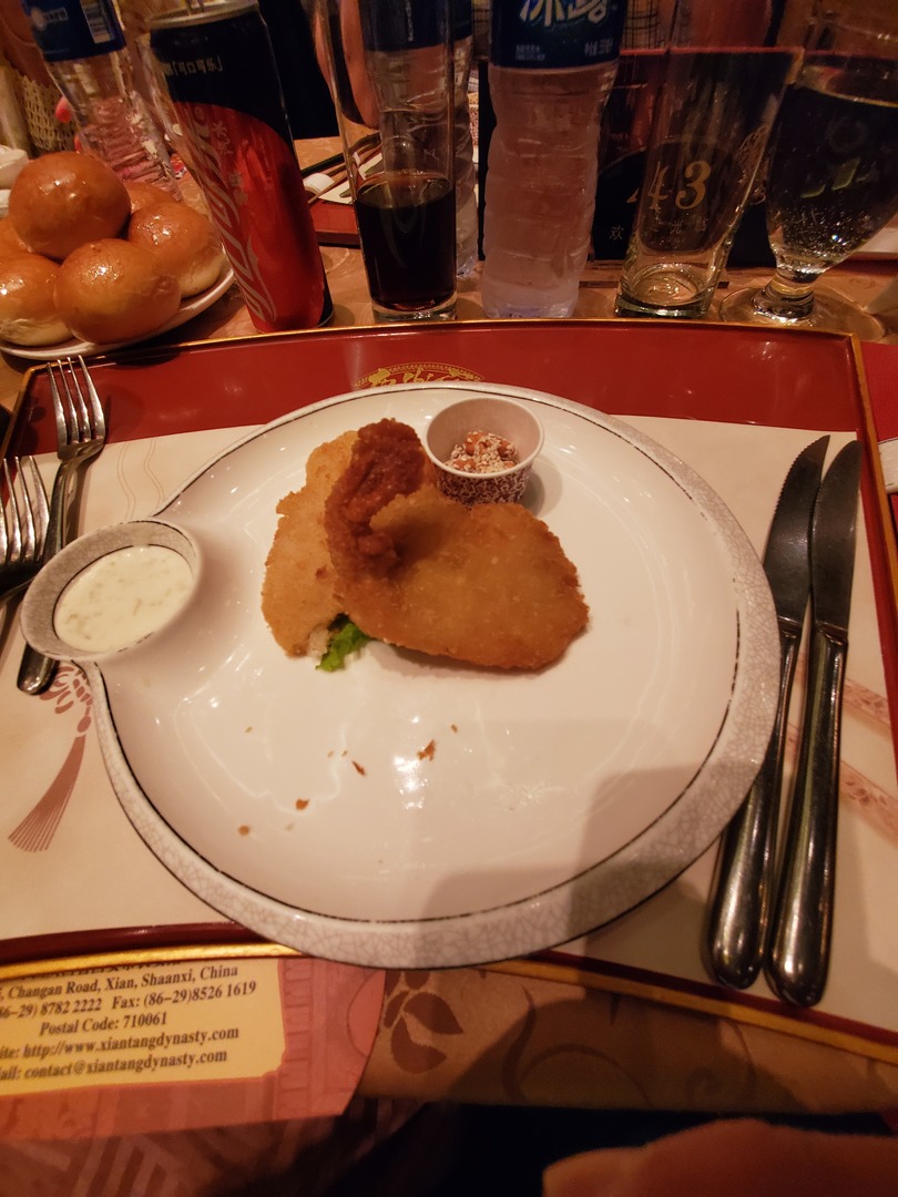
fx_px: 450
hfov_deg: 89.9
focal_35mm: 13
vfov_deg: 106.2
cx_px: 449
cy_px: 598
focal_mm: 1.8
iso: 640
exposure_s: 1/33
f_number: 2.2
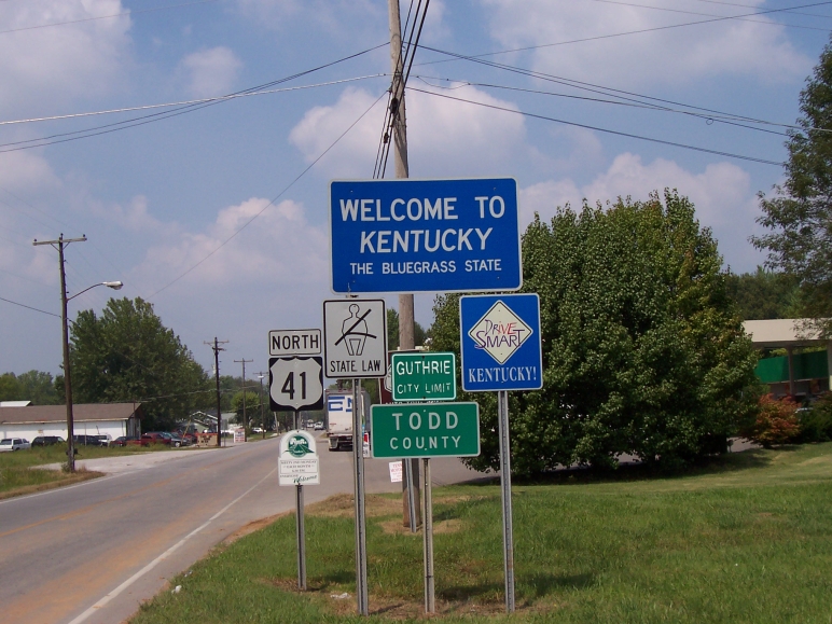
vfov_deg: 31.5
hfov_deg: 41.2
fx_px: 1106
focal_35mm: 46
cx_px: 416
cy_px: 312
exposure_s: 1/1000
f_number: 5.6
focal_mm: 7
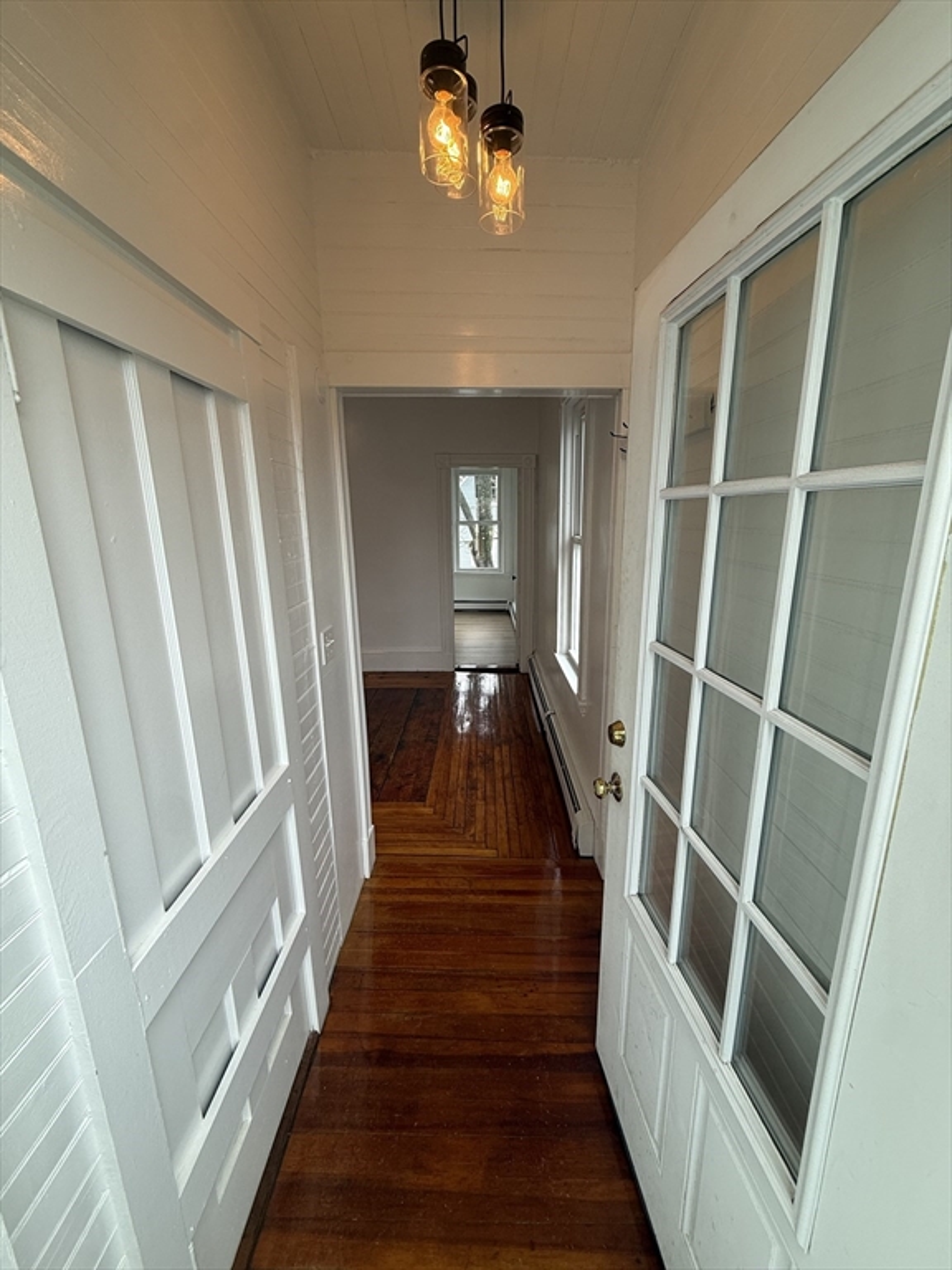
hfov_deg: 85.7
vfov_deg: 102.1
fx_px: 513
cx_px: 476
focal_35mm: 14
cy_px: 635
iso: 50
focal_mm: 2.22
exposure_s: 1/120
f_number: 2.2
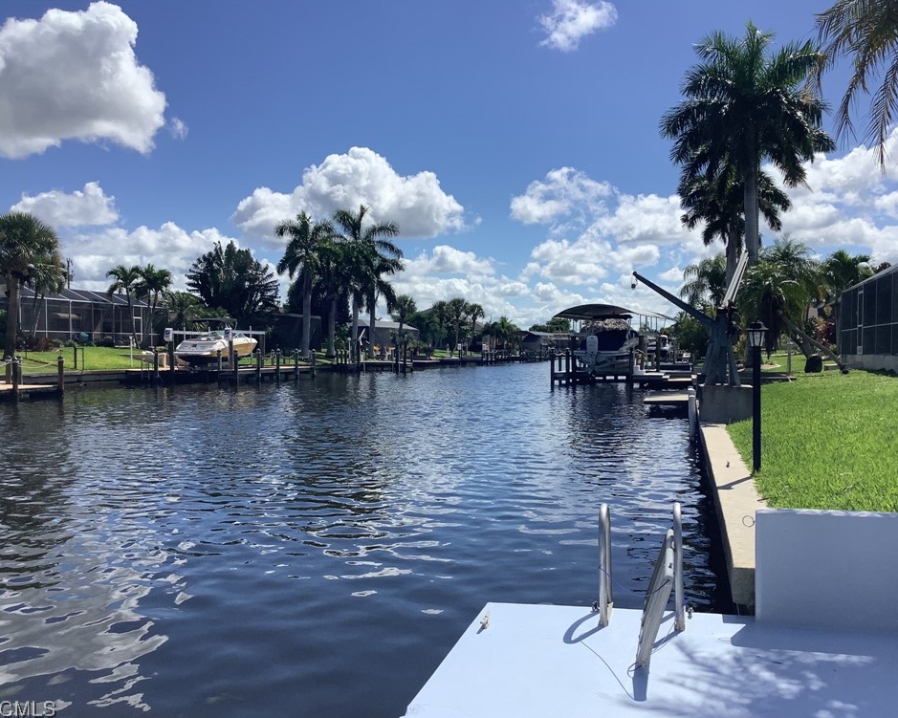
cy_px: 363
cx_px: 454
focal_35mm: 33
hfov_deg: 54.2
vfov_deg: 44.5
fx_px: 877
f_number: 2.4
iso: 25
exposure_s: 1/2469
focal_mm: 3.3
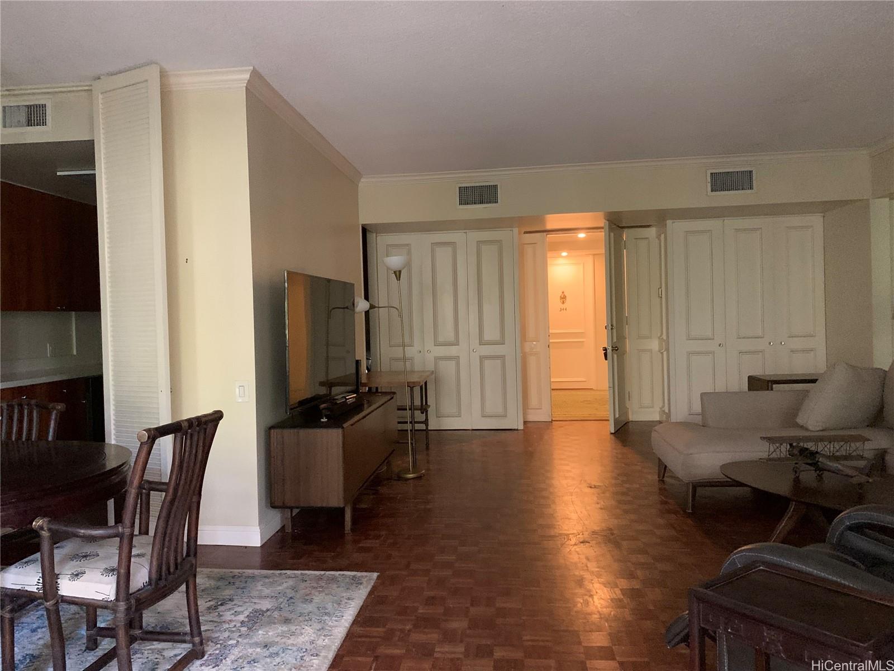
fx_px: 671
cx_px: 447
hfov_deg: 67.3
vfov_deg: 53.1
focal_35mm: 26
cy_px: 336
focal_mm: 4.25
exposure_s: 1/30
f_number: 1.8
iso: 500
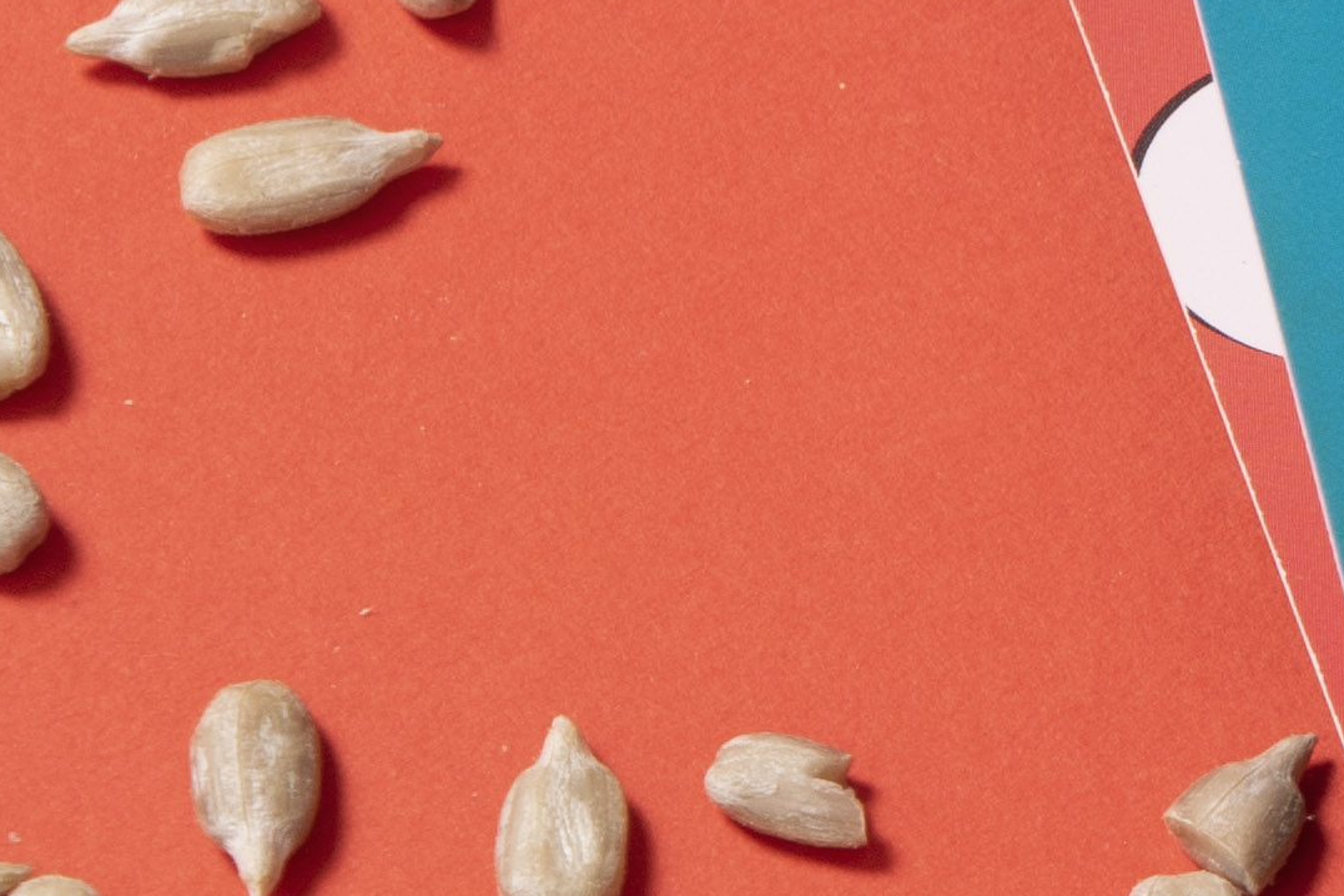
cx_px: 3297
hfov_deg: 4.4
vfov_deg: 3.0
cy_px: 10
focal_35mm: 460
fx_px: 17164
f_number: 9
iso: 100
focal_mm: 55
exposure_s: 1/125
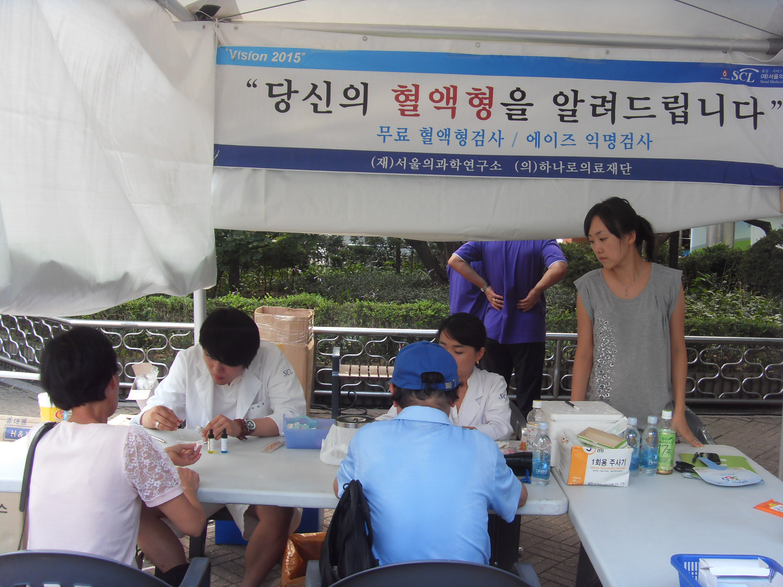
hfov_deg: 47.9
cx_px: 392
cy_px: 294
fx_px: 882
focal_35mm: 39
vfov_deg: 36.8
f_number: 3.5
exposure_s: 1/90
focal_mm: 6.6
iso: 100
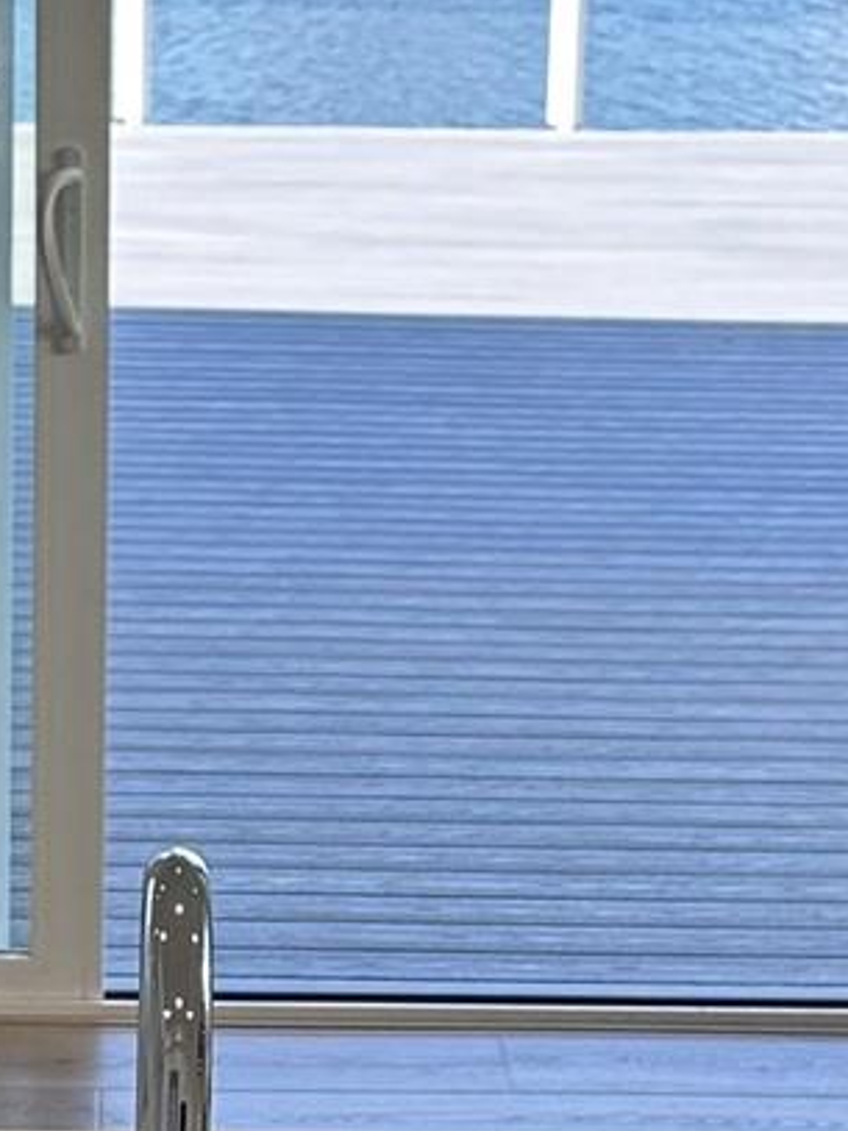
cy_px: 923
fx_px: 4445
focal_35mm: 136
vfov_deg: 14.4
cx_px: 384
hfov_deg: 10.9
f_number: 1.78
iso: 80
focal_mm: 6.86
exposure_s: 1/454
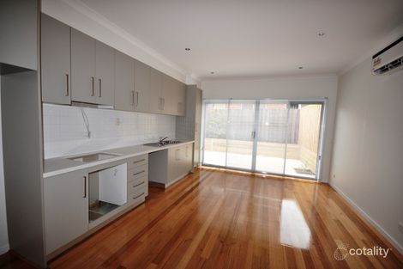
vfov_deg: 77.3
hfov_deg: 100.4
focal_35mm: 15
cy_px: 134
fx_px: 168
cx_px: 202
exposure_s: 1/125
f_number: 4
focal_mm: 10
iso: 450
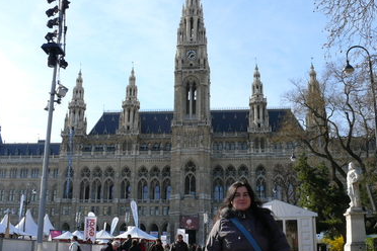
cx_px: 206
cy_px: 118
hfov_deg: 44.5
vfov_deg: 30.5
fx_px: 461
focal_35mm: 44
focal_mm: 7.4
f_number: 5.6
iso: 100
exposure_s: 1/250
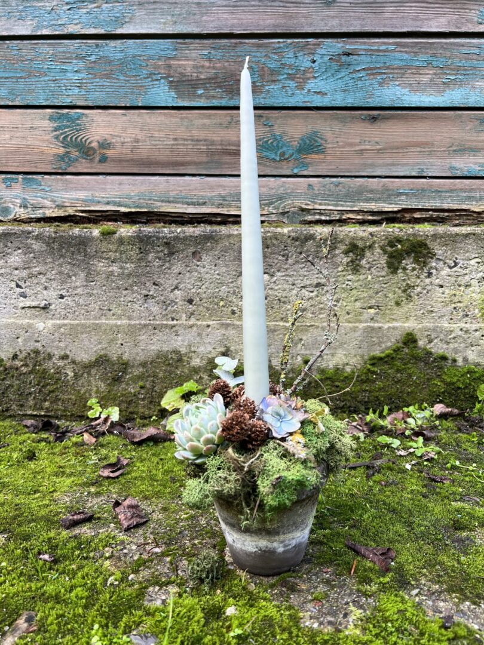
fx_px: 485
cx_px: 242
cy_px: 322
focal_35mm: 26
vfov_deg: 67.3
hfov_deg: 53.1
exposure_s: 1/121
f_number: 1.5
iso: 50
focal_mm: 5.7
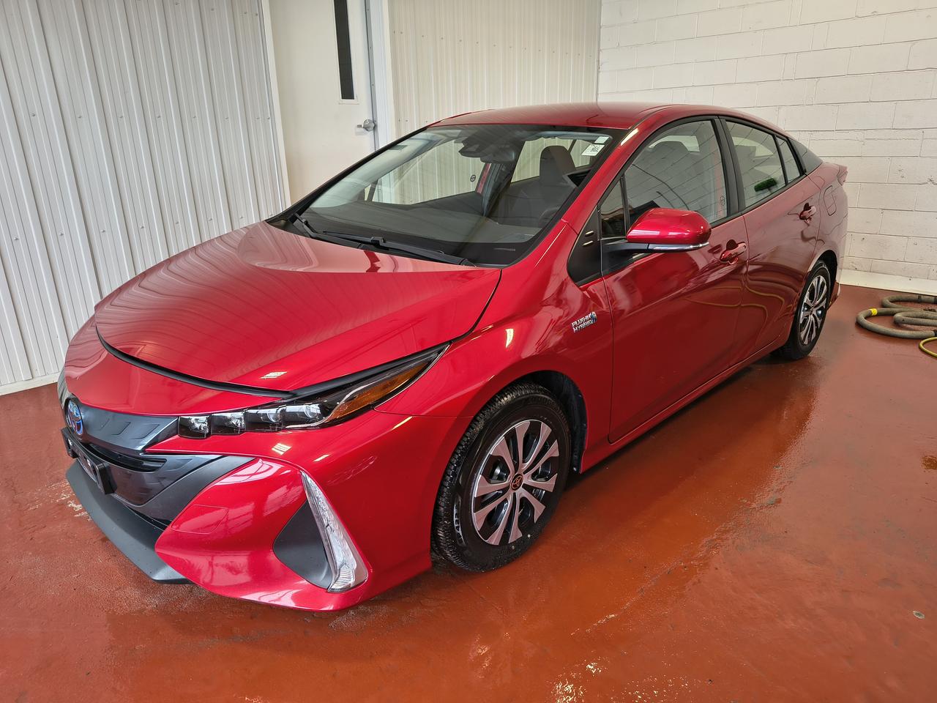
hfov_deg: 71.6
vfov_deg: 56.8
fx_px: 650
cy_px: 352
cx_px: 468
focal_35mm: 24
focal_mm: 5.56
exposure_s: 1/120
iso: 209
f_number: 1.8
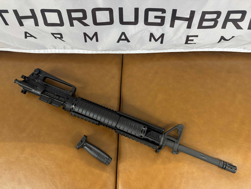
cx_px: 126
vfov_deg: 56.8
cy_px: 94
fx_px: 174
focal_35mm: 24
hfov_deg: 71.6
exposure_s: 1/60
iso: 250
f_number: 1.78
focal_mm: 6.76
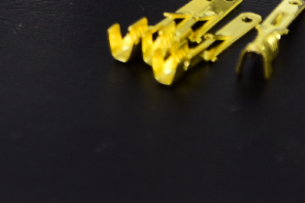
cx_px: 38
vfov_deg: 1.8
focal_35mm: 747
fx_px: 6331
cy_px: -184
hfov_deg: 2.8
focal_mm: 122
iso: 250
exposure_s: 1/3
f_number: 7.1
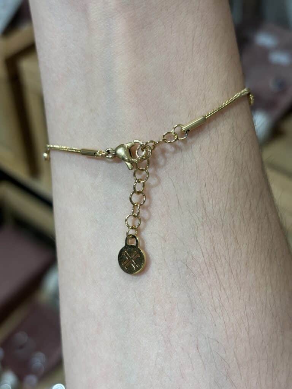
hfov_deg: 28.0
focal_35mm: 52
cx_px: 146
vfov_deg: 36.8
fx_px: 585
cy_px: 194
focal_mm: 5.96
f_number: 1.6
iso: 40
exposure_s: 1/100
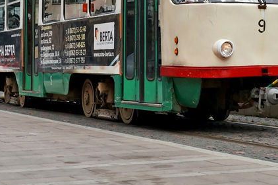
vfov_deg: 12.0
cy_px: -54
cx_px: 175
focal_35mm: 111
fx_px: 857
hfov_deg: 18.4
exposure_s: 1/1600
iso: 400
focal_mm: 26
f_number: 7.1
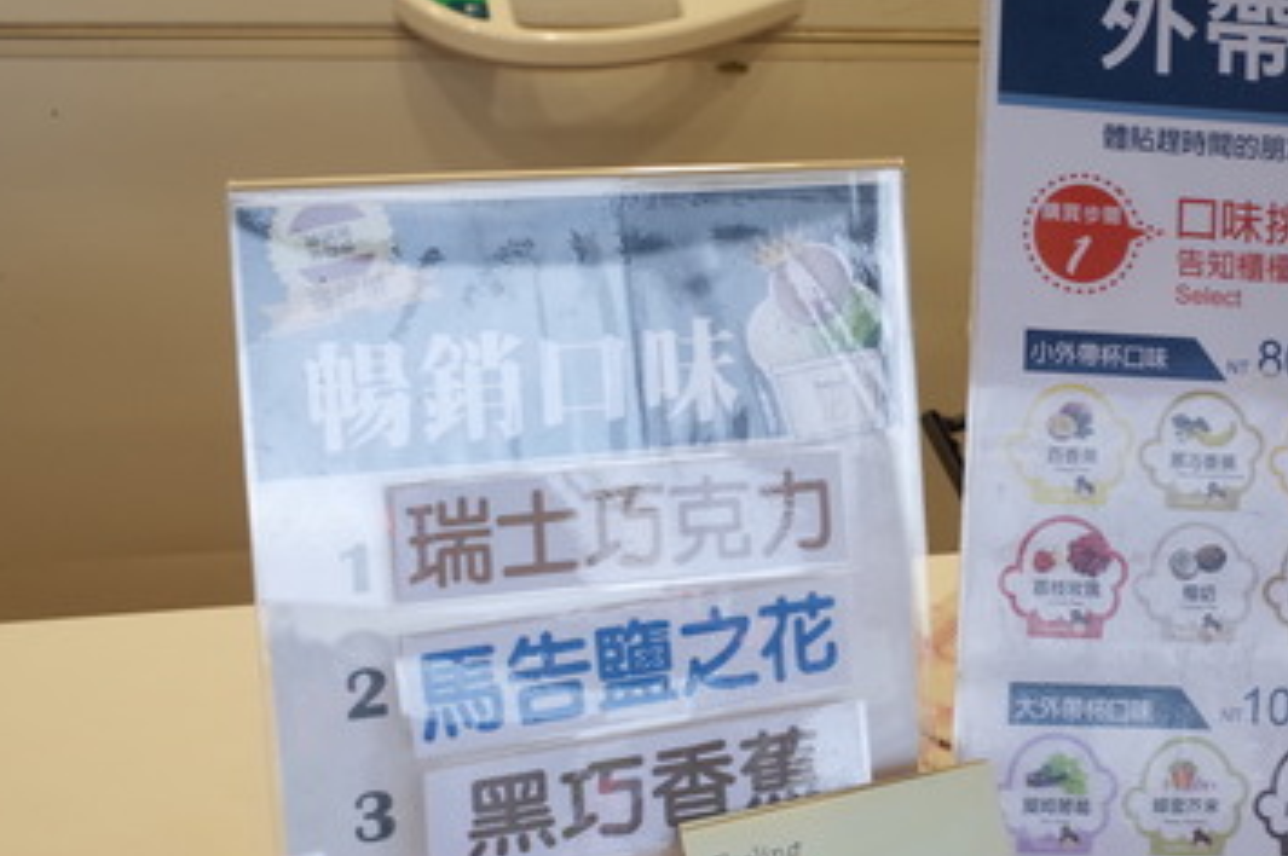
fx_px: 2109
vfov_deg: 23.0
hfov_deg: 33.6
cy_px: 413
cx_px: 894
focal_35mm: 59
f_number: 5
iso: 400
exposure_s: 1/40
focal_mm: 18.3
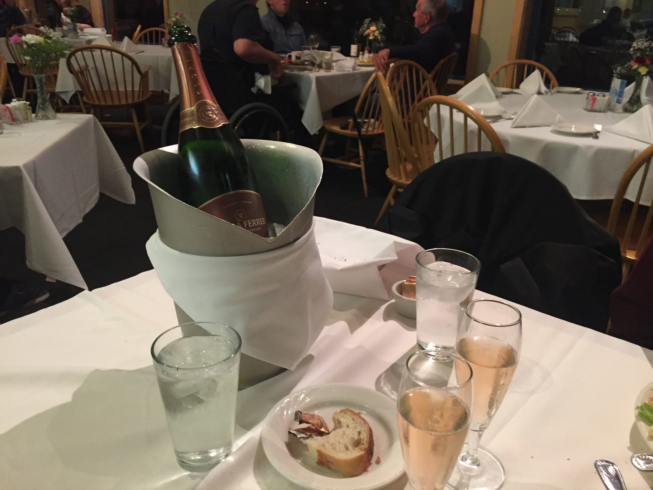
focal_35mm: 29
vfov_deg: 48.2
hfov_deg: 61.7
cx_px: 326
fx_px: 547
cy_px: 245
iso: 250
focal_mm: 4.15
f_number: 2.2
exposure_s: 1/17
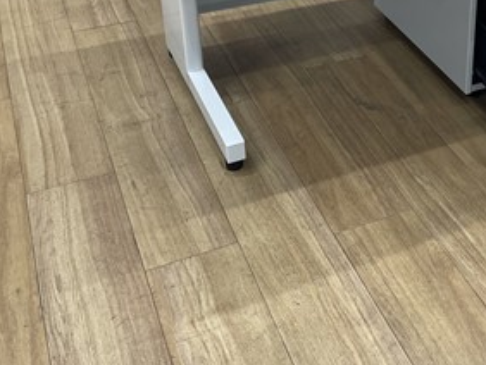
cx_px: 438
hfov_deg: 31.2
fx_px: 829
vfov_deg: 23.9
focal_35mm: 59
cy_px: 10
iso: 100
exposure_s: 1/100
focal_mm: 4.2
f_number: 1.6
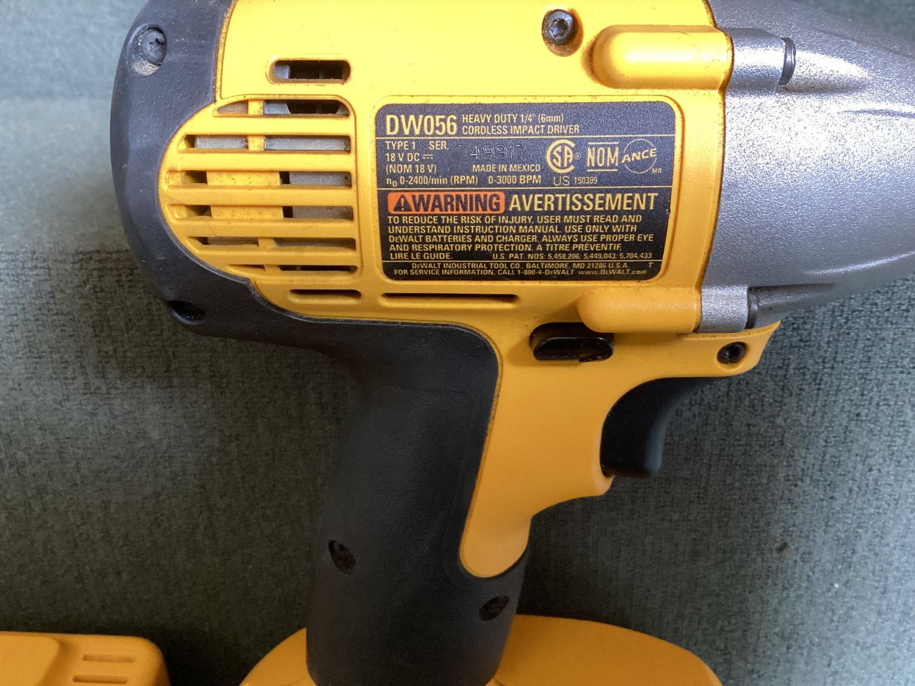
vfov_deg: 45.4
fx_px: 819
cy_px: 343
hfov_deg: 58.3
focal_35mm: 31
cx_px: 458
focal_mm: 3.3
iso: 320
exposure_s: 1/60
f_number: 2.4
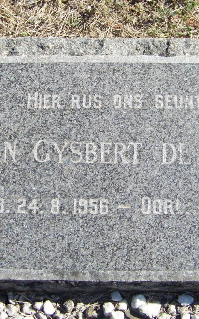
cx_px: 121
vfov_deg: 34.5
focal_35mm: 59
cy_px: 143
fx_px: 512
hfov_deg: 22.0
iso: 64
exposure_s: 1/640
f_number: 2.8
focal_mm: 5.85
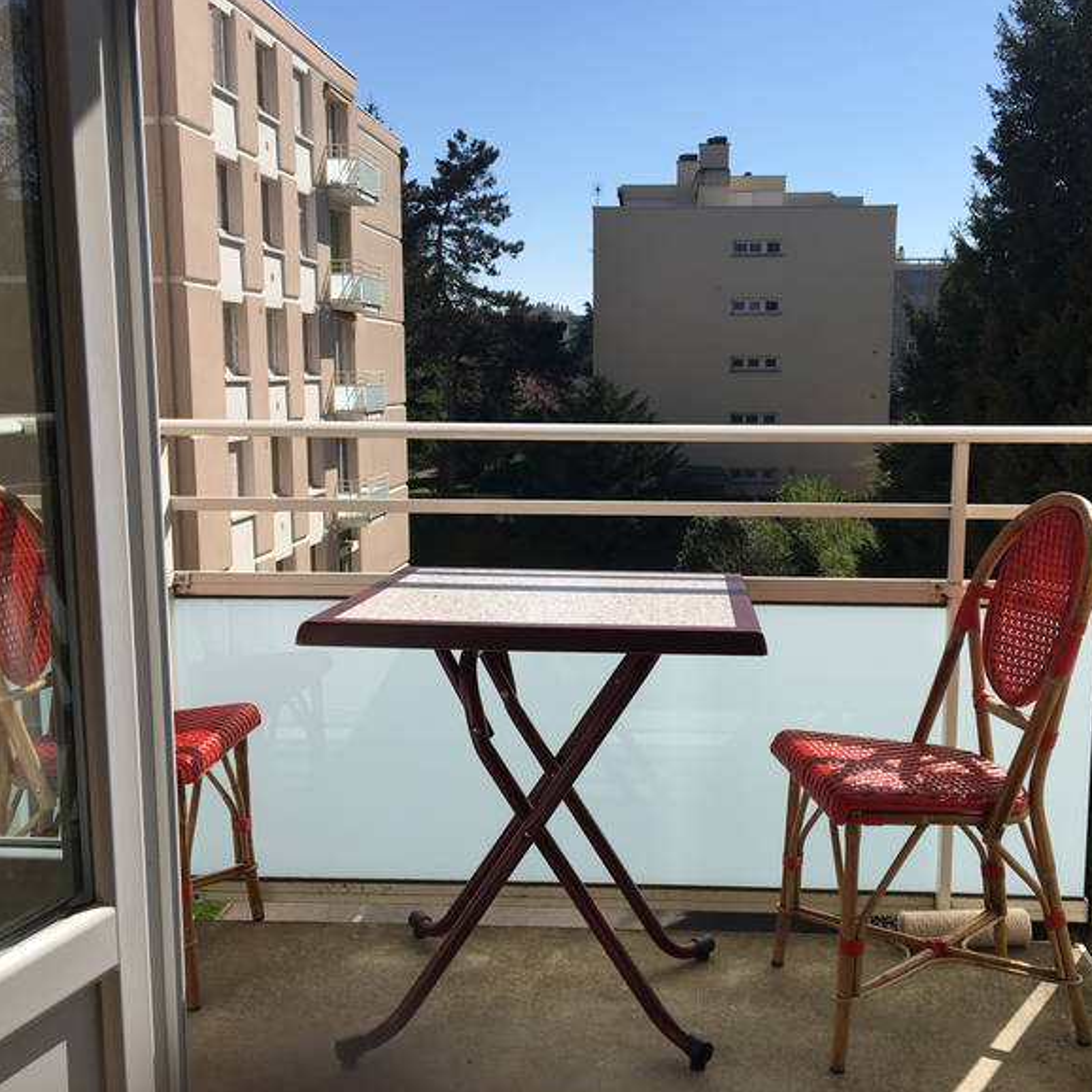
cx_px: 622
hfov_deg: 47.1
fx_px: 1249
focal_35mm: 35
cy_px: 550
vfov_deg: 47.2
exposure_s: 1/2262
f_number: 2.2
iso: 25
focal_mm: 4.15
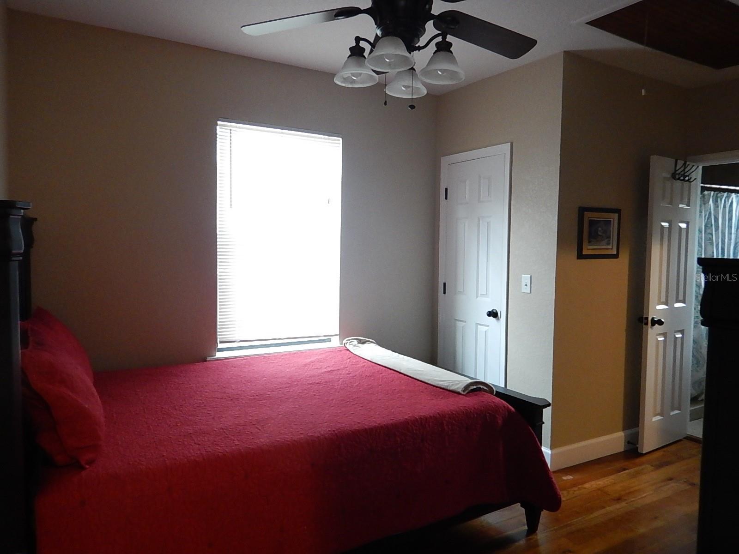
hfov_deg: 71.6
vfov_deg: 56.8
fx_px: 512
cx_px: 370
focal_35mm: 24
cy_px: 277
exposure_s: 1/15
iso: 450
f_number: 2.8
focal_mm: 4.3
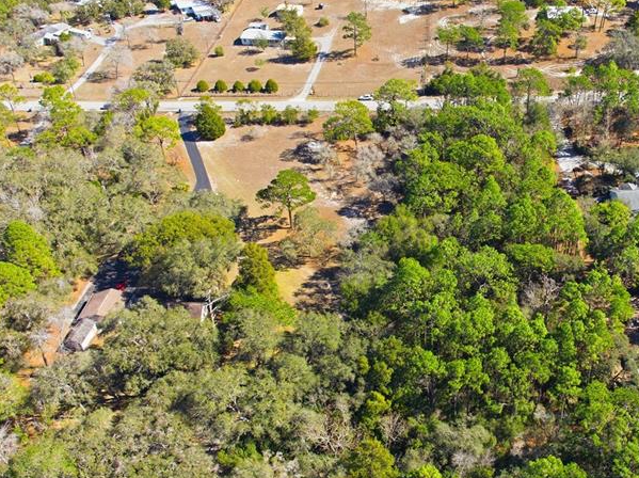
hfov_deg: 44.4
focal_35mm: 41
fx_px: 756
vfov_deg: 35.0
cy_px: 266
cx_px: 473
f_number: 2.8
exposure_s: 1/640
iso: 100
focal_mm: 12.3
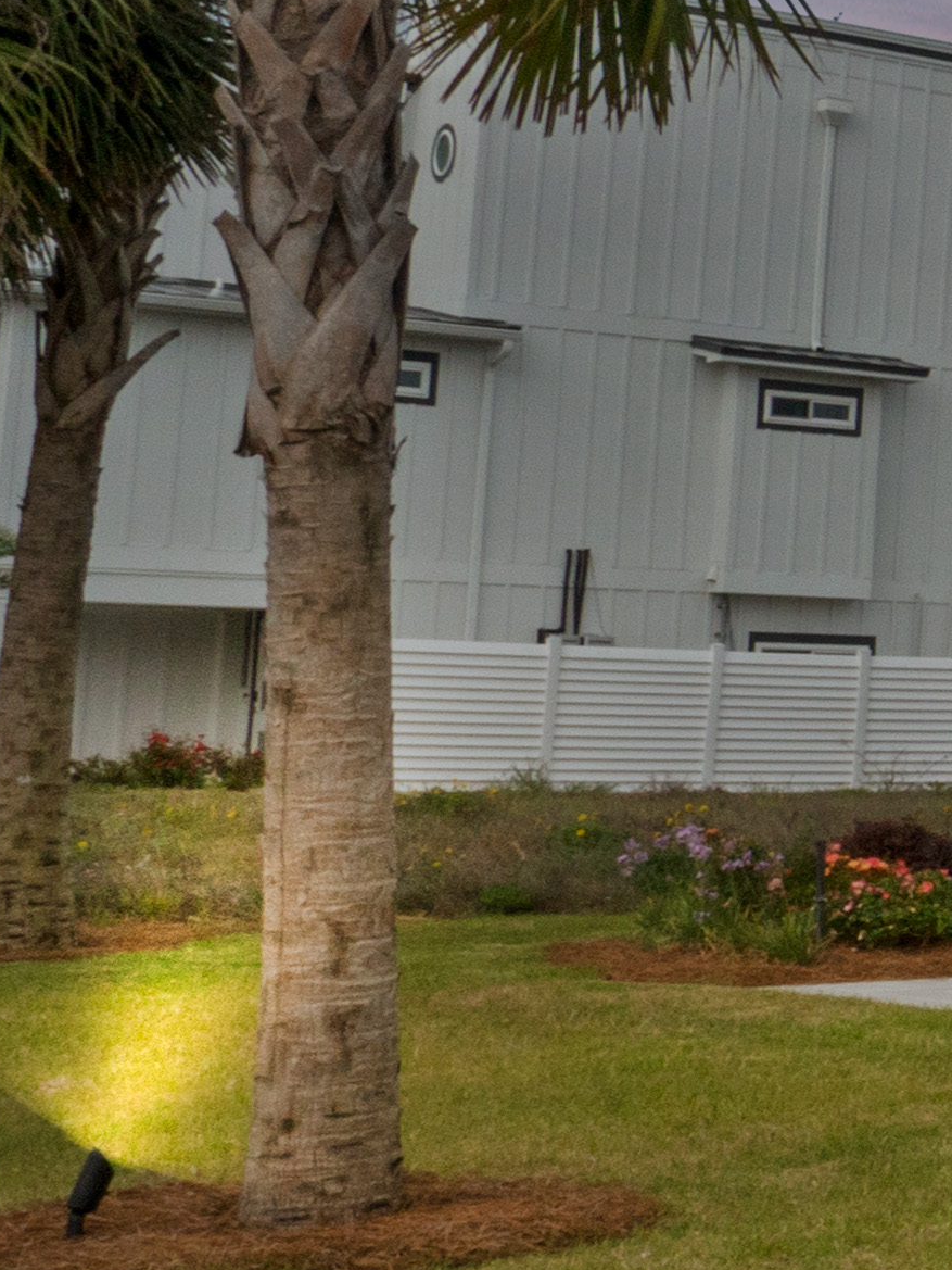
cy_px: 429
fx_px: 2713
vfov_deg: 26.2
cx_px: 2724
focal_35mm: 74
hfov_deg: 12.0
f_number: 16
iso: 200
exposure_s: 1/320
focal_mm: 10
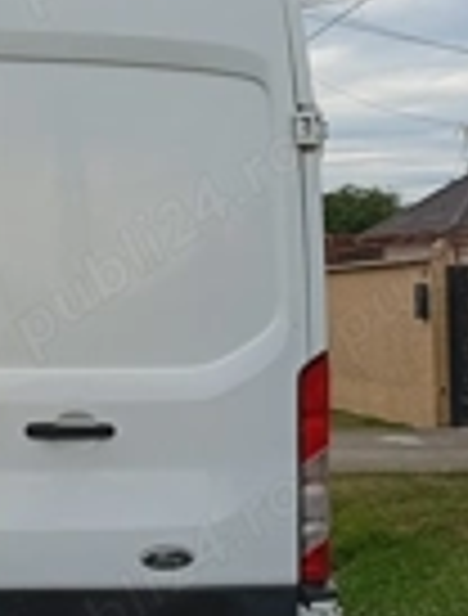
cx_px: 0
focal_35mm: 84
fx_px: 1503
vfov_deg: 23.2
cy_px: 310
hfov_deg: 17.3
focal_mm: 3.98
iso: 51
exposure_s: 1/152
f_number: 1.8
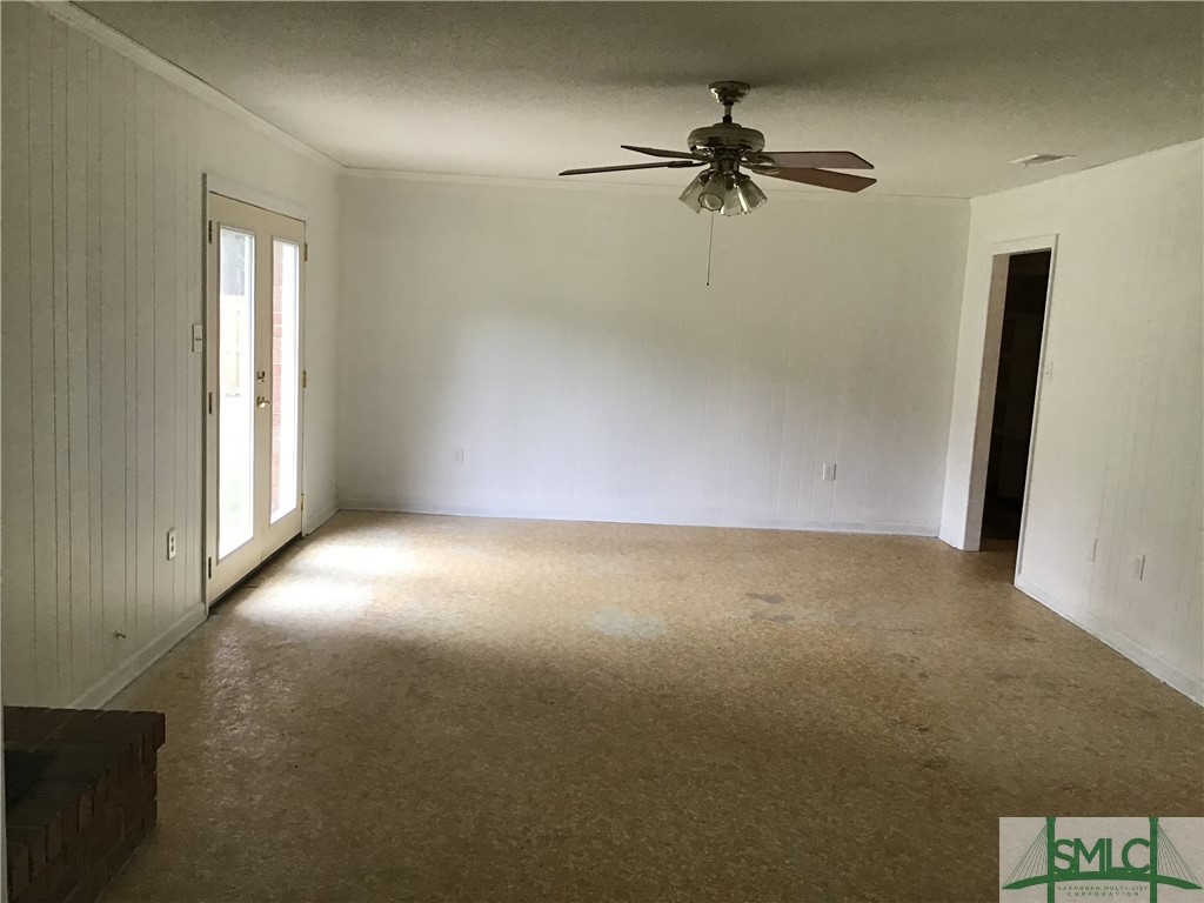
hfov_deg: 58.4
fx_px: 1078
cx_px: 602
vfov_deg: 45.4
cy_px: 452
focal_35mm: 31
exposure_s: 1/30
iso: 40
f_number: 2.4
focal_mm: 3.3
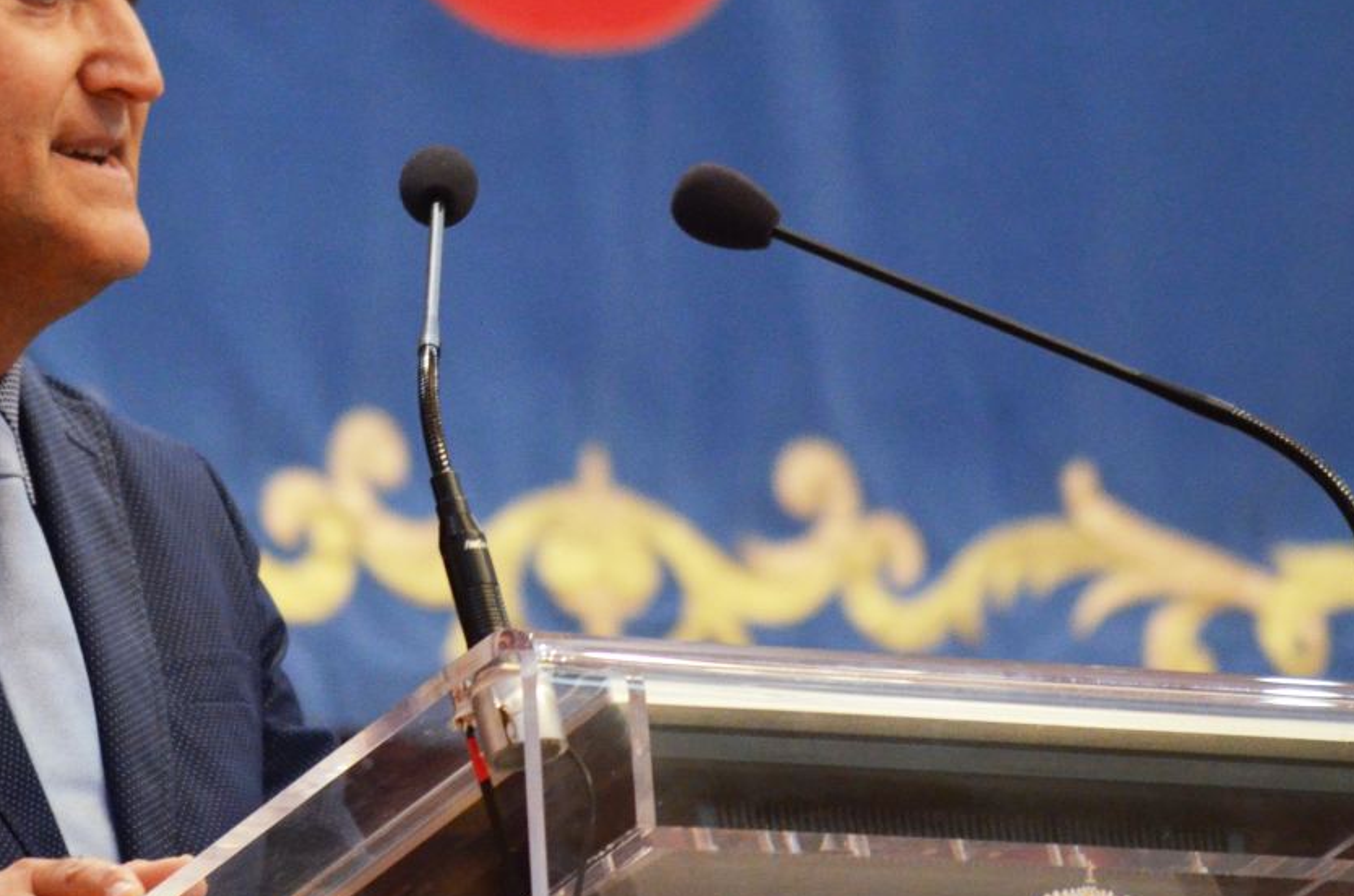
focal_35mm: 334
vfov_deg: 4.1
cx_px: 351
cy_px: 351
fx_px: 12533
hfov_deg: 6.2
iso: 2500
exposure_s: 1/100
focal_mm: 116
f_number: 5
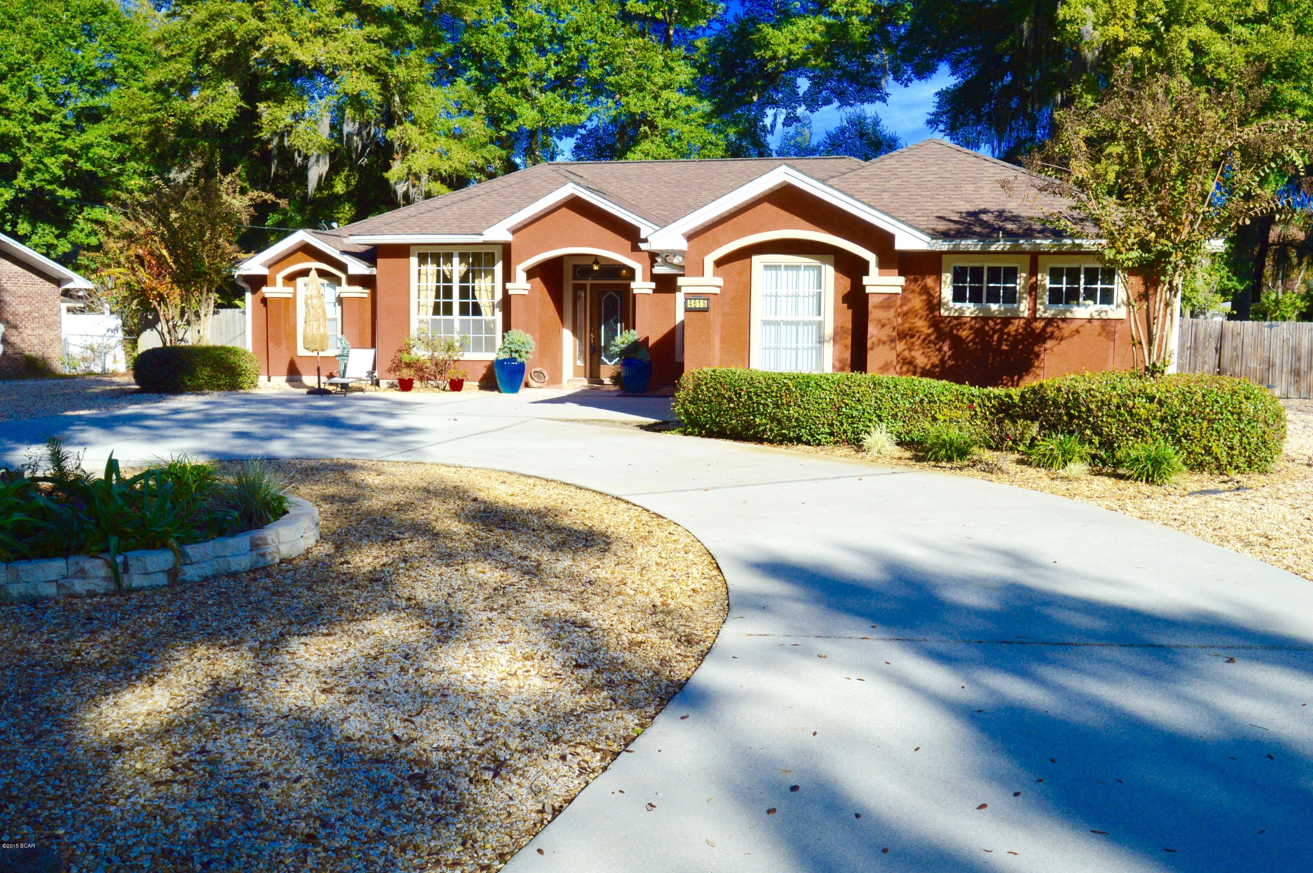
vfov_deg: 43.5
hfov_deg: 62.0
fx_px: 1093
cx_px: 656
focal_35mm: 30
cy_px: 436
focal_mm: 20
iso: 320
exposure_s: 1/500
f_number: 11
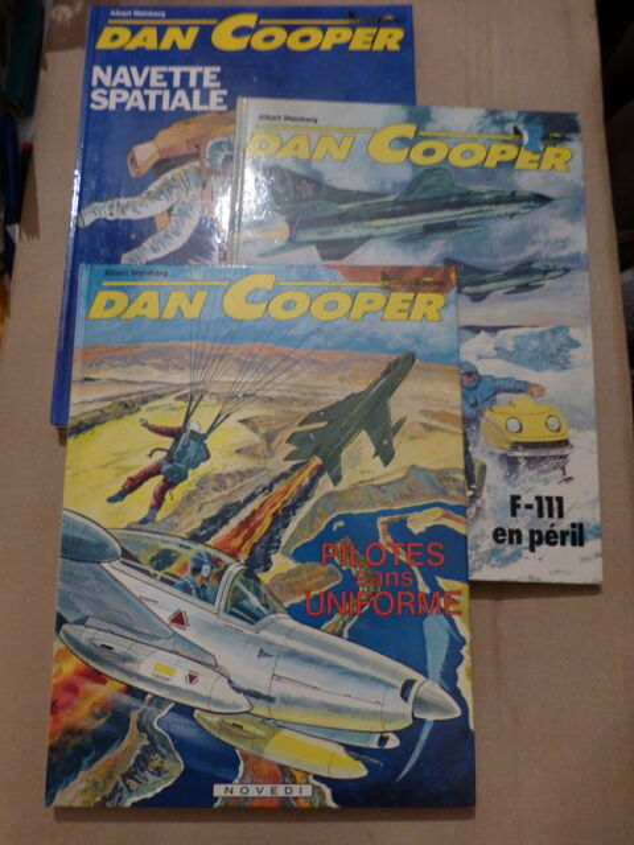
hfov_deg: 54.9
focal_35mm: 25
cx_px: 317
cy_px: 422
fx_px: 611
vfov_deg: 69.4
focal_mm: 4.5
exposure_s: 1/5
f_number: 2.8
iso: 400
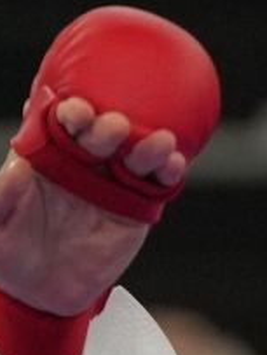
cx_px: -422
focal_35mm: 2552
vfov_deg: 0.8
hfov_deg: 0.6
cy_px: 672
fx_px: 26163
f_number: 2.8
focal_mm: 200
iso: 1600
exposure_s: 1/1000
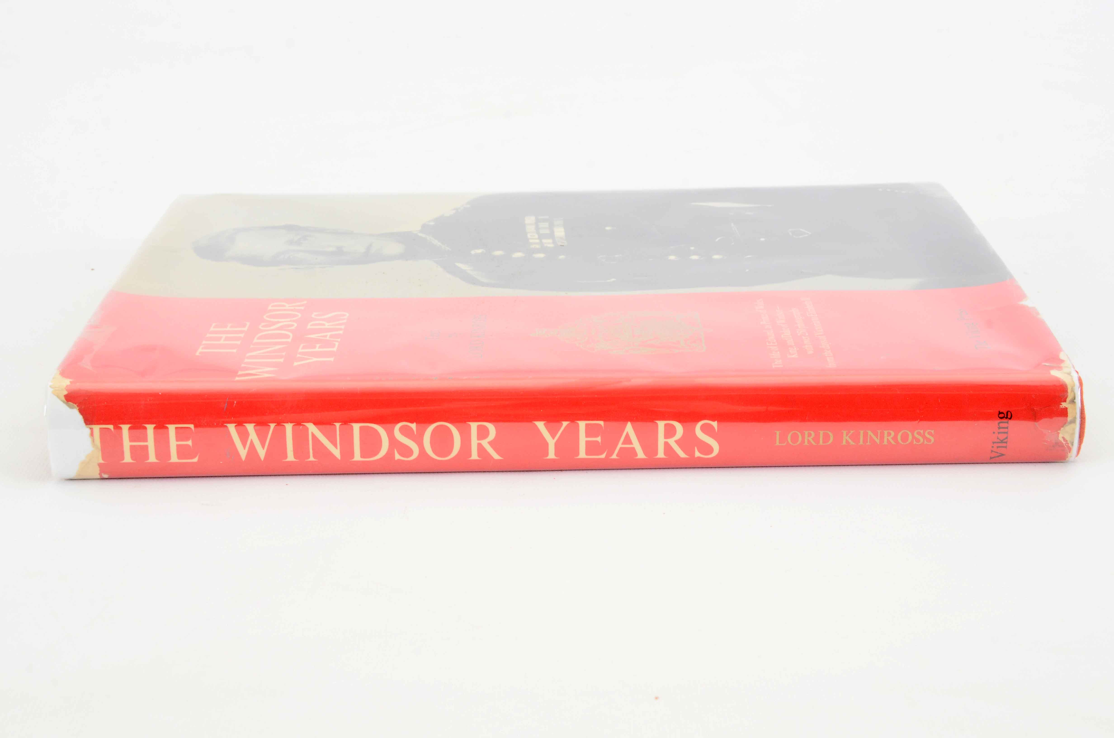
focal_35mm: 68
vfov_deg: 20.1
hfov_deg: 29.9
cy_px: 369
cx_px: 557
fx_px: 2084
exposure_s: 1/80
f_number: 13
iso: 400
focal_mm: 45
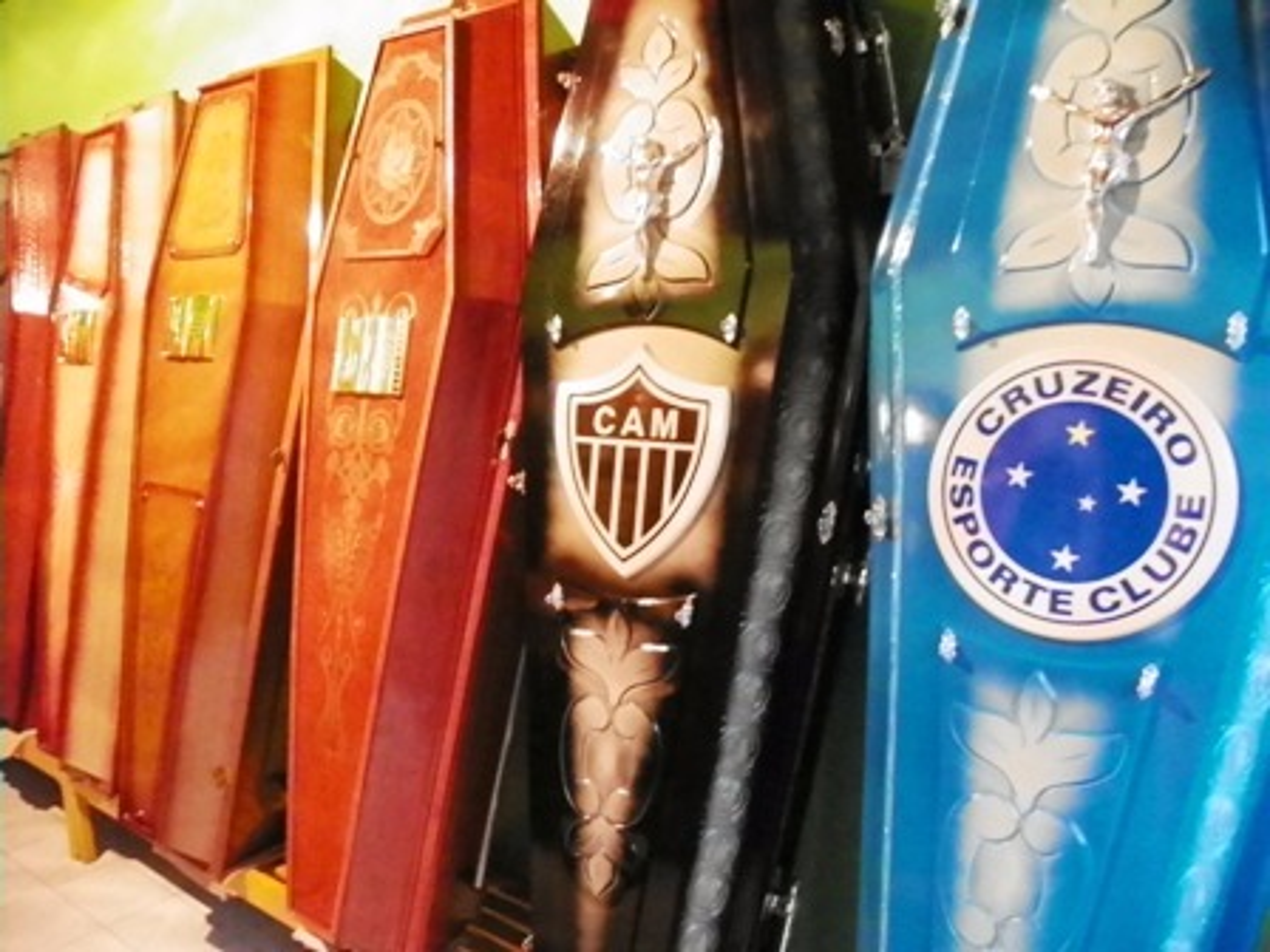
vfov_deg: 53.1
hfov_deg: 67.3
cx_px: 635
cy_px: 476
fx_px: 954
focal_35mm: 26
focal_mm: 4.6
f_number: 2.8
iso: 800
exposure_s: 1/8
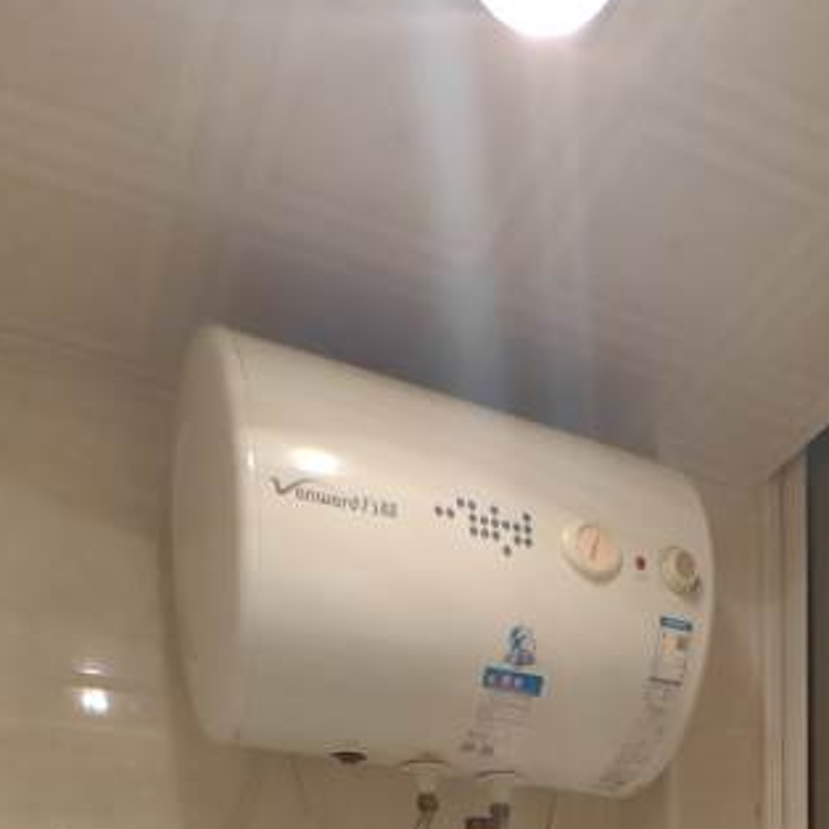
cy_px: 1345
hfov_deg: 41.6
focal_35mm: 39
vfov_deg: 25.8
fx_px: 1057
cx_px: 620
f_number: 2.2
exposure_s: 1/100
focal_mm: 1.95
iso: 160
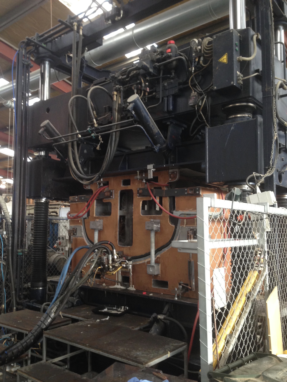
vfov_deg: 55.4
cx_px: 144
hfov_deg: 42.9
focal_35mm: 33
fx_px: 365
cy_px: 191
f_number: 2.4
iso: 125
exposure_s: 1/20
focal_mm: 4.12
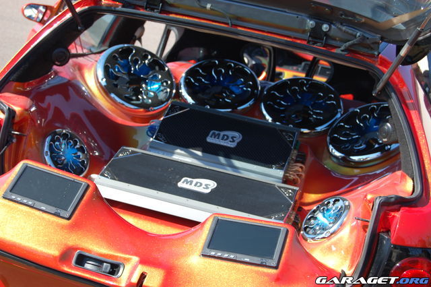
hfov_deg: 29.3
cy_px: 144
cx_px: 216
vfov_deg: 19.7
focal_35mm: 69
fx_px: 826
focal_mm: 46
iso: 200
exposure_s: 1/250
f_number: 8
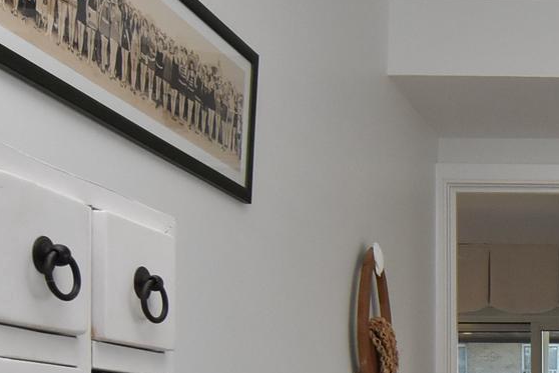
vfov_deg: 19.3
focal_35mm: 66
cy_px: 464
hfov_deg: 25.9
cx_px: 732
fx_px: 1026
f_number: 9
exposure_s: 1/100
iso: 800
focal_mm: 12
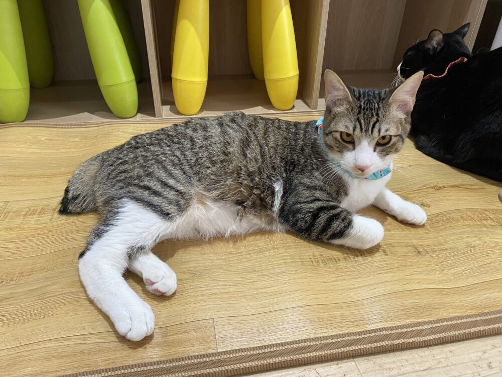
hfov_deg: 67.3
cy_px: 188
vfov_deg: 53.1
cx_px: 251
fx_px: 377
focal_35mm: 26
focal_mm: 4.25
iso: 160
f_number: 1.8
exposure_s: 1/60
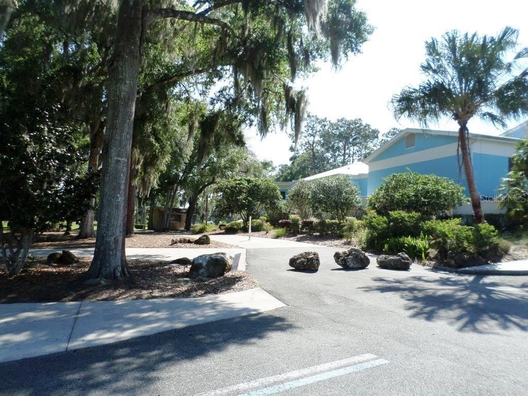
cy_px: 198
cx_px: 264
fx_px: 381
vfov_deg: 54.9
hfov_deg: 69.4
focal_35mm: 25
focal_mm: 4.5
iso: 80
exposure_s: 1/750
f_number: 2.5
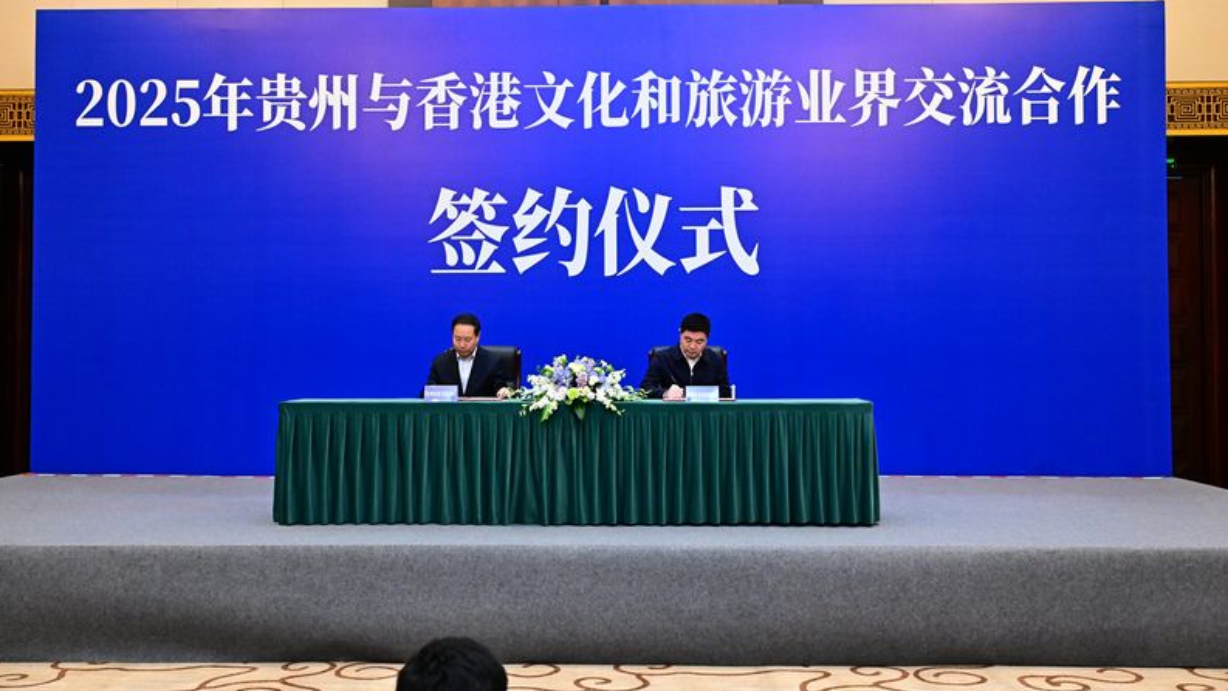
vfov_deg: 32.0
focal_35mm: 37
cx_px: 613
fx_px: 1205
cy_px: 312
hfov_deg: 54.0
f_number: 5
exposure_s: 1/200
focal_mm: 35
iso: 5000
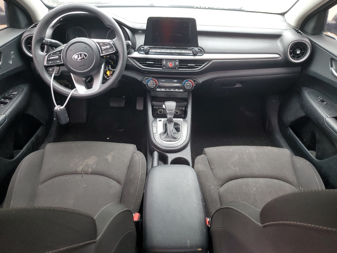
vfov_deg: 53.1
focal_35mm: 26
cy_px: 126
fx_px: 253
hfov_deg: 67.3
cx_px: 168
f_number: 1.5
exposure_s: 1/60.2
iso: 74
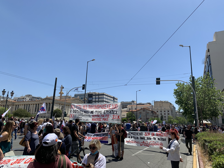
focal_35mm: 26
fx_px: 168
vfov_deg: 53.1
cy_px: 84
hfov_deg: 67.3
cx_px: 112
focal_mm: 4.25
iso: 25
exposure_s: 1/2545
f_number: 1.8
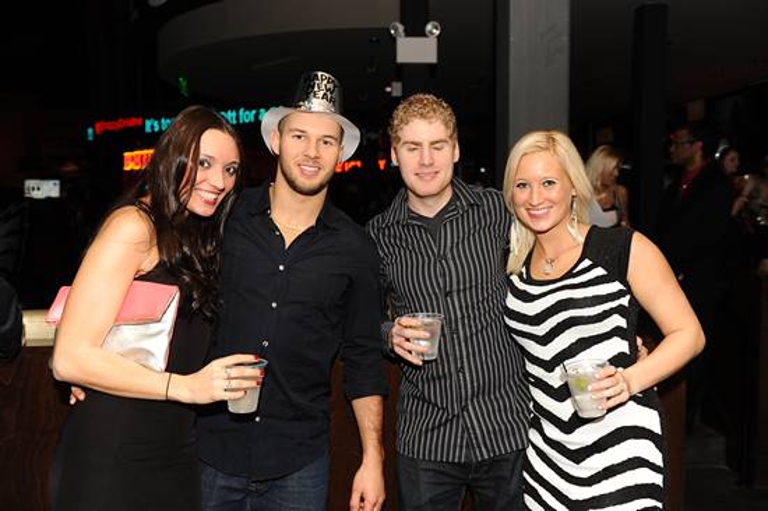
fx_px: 746
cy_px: 256
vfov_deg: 37.8
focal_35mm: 35
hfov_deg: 54.5
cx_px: 384
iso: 800
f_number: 4.8
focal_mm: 35
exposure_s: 1/250
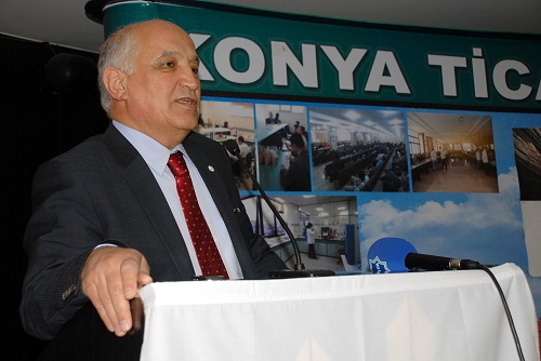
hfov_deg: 35.0
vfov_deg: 23.8
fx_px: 857
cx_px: 270
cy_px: 180
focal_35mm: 57
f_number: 4.5
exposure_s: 1/60
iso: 200
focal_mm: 38
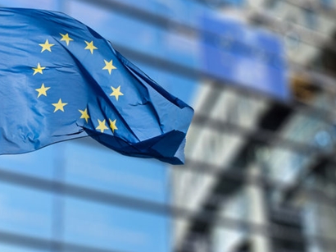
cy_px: 99
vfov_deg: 18.2
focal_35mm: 81
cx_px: 169
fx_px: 786
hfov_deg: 24.1
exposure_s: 1/160
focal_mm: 50
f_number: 5.6
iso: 100
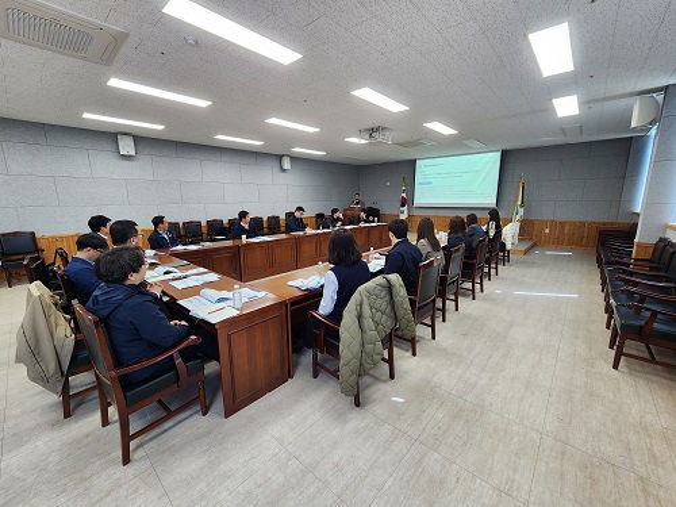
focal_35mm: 13
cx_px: 338
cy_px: 254
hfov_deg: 106.2
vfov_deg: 89.9
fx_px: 254
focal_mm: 2.2
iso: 100
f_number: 2.2
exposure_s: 1/60
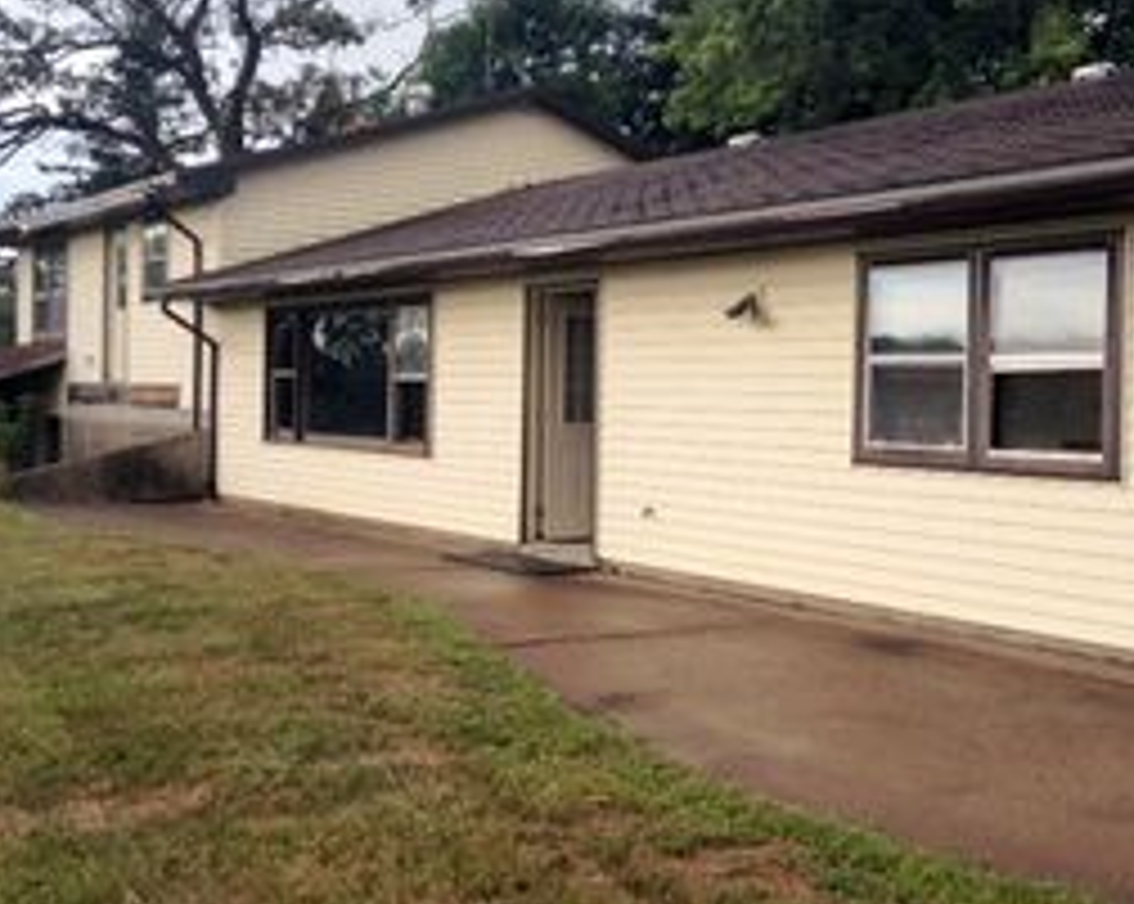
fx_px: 1576
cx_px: 549
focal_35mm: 47
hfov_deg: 39.6
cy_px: 414
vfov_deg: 32.0
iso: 64
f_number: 2.4
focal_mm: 4.28
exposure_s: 1/412
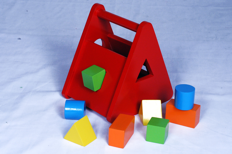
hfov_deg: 28.1
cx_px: 116
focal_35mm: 72
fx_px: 464
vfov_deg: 18.9
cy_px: 77
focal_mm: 48
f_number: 10
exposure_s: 1/100
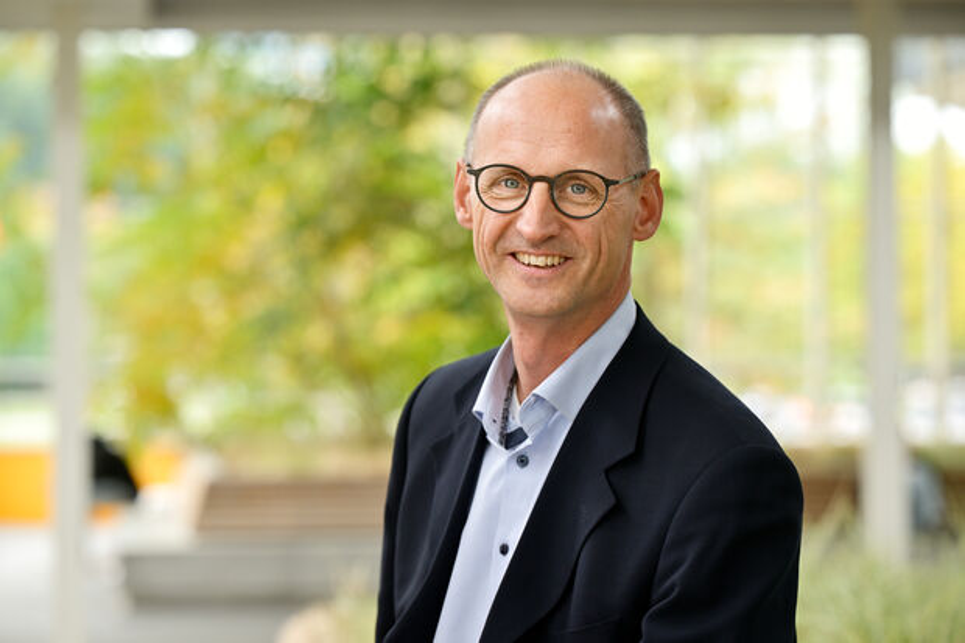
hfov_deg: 18.6
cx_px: 482
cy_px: 322
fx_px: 2948
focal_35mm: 110
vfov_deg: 12.4
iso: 800
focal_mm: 110
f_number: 4
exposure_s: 1/160
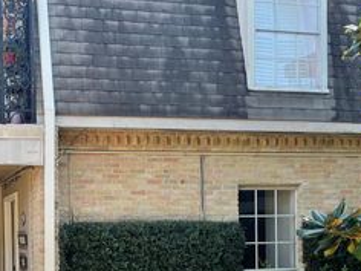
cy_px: 256
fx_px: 574
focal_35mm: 55
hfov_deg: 33.6
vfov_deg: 25.5
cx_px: 55
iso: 32
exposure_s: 1/413
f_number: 1.6
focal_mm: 4.2
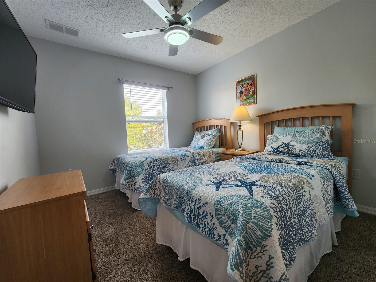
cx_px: 188
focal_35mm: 13
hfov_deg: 106.2
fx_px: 141
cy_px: 141
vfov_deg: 89.9
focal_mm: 2.2
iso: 80
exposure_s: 1/60
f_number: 2.2
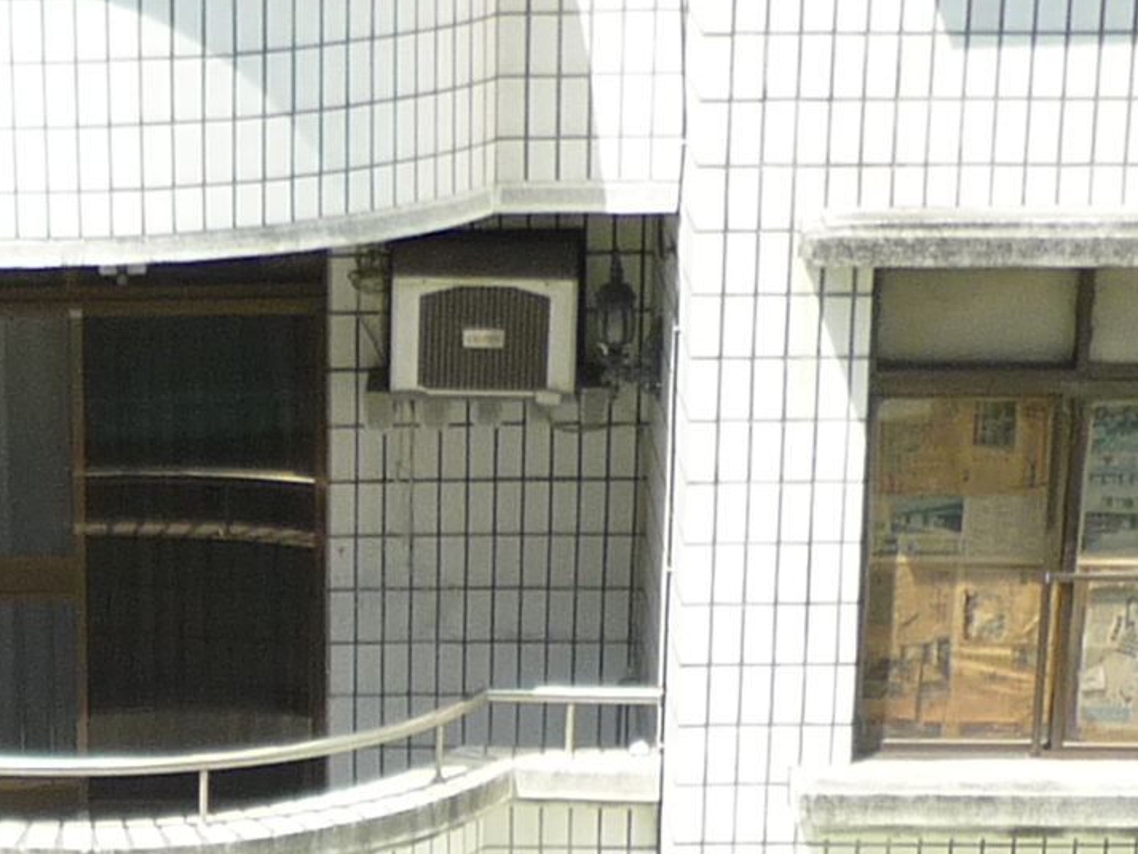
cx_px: -101
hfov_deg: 12.8
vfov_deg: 9.2
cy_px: 1735
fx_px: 4965
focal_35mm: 151
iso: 100
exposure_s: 1/500
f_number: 2.8
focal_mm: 5.5
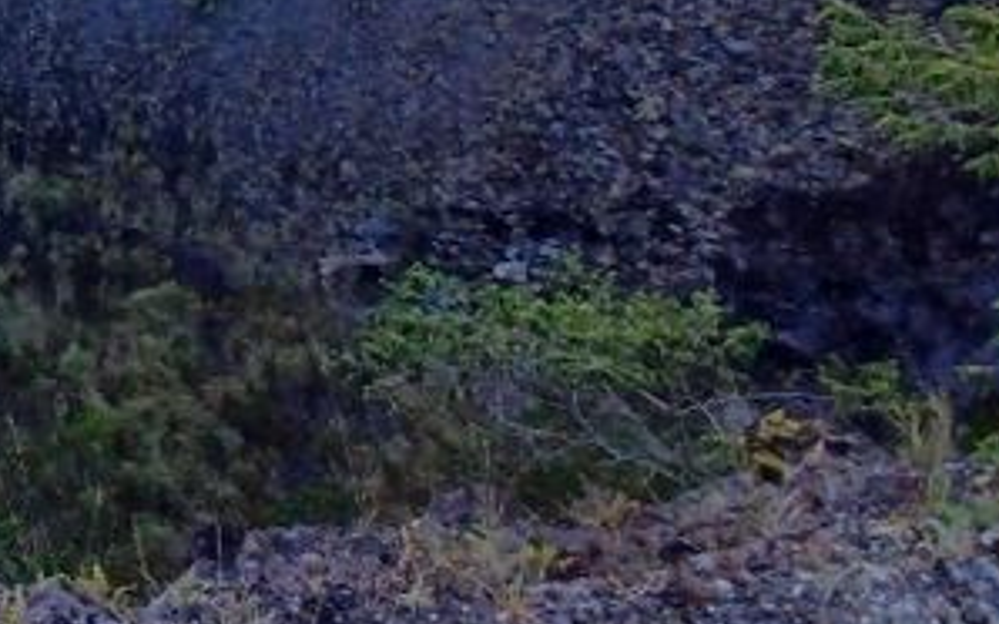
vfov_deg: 26.7
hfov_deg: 35.9
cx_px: -292
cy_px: -265
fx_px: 1007
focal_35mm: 37
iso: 40
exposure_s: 1/870
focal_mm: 1.42
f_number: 2.2
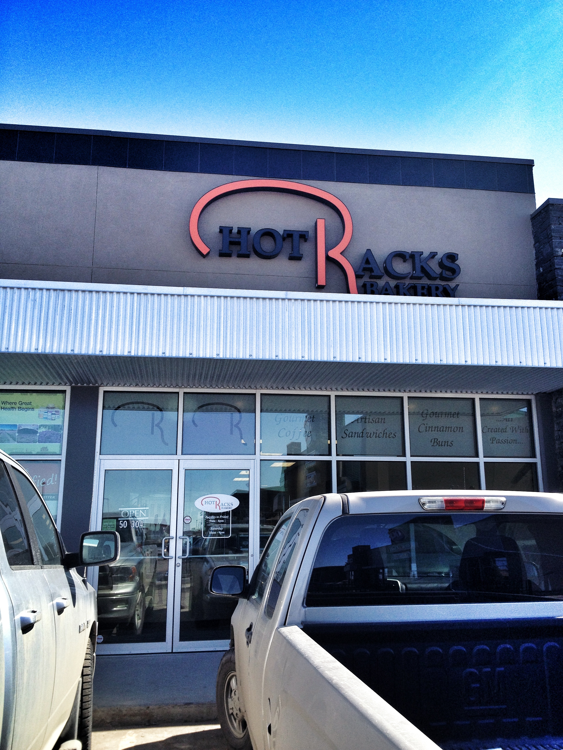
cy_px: 375
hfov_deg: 40.7
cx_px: 282
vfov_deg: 52.6
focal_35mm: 35
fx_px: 759
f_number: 2.4
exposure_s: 1/1042
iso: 50
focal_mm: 4.28
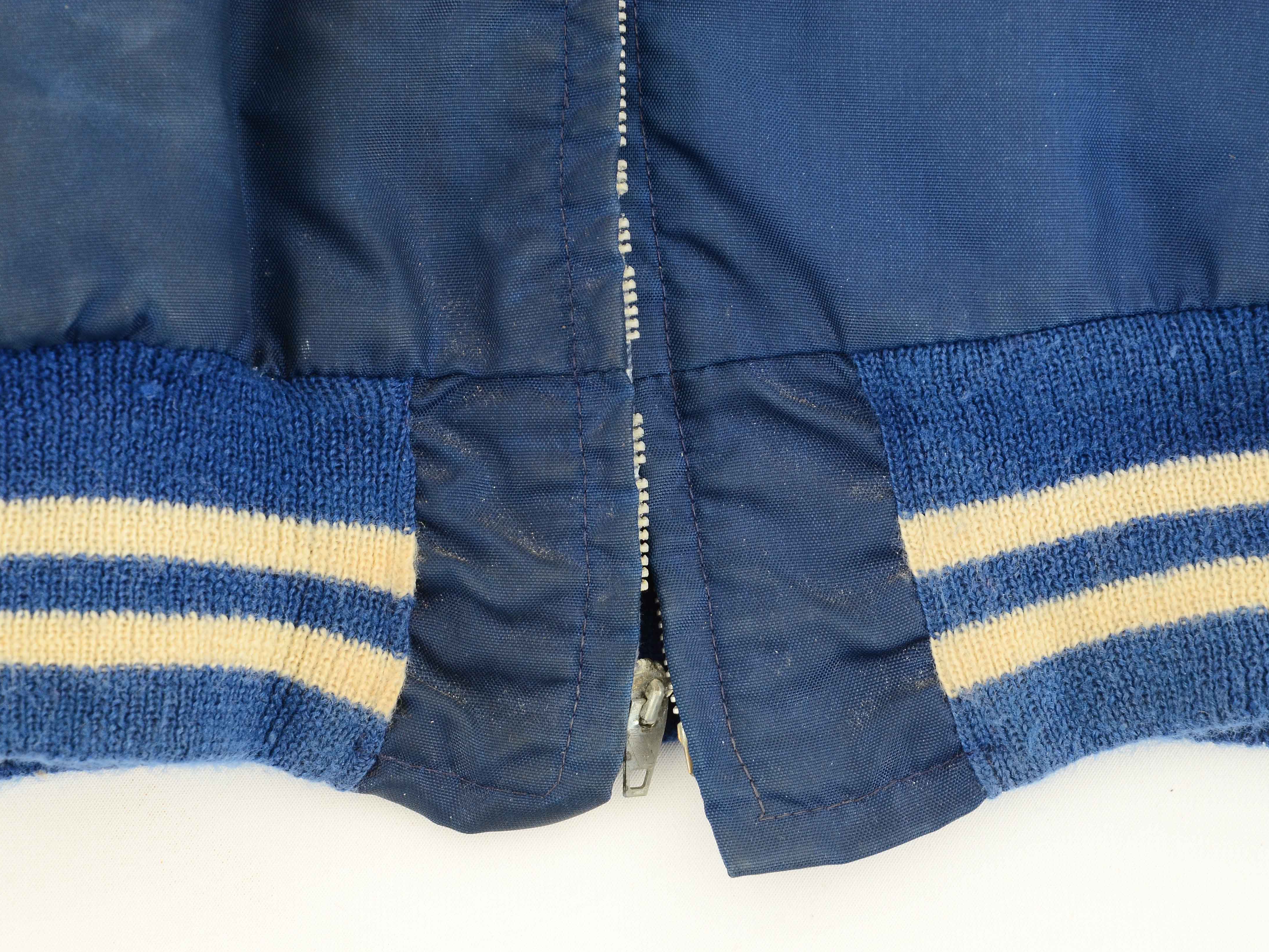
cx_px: 658
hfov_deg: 11.5
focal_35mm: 172
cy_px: 475
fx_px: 6288
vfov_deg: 8.7
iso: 400
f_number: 10
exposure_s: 1/80
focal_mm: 105
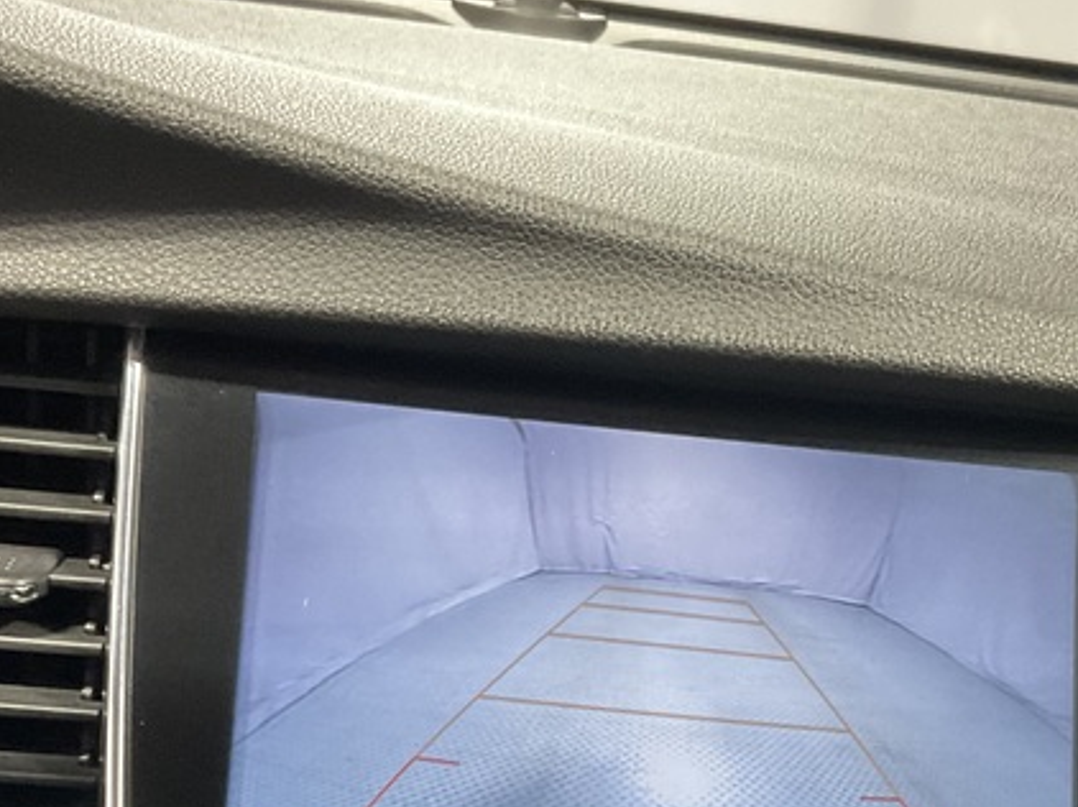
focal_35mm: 66
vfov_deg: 21.4
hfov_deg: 29.3
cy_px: 822
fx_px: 2054
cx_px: 669
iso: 200
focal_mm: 3
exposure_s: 1/40
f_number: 1.8
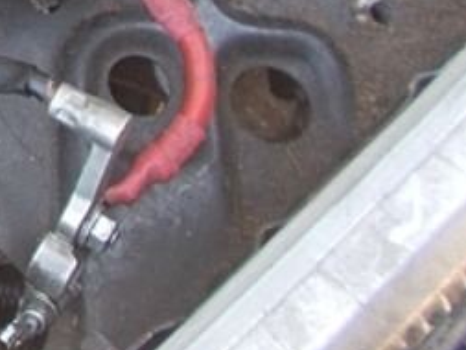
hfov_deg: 12.9
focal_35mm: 125
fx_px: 1684
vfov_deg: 11.1
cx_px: -566
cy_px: -286
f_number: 3.2
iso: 100
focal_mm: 4.6
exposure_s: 1/25
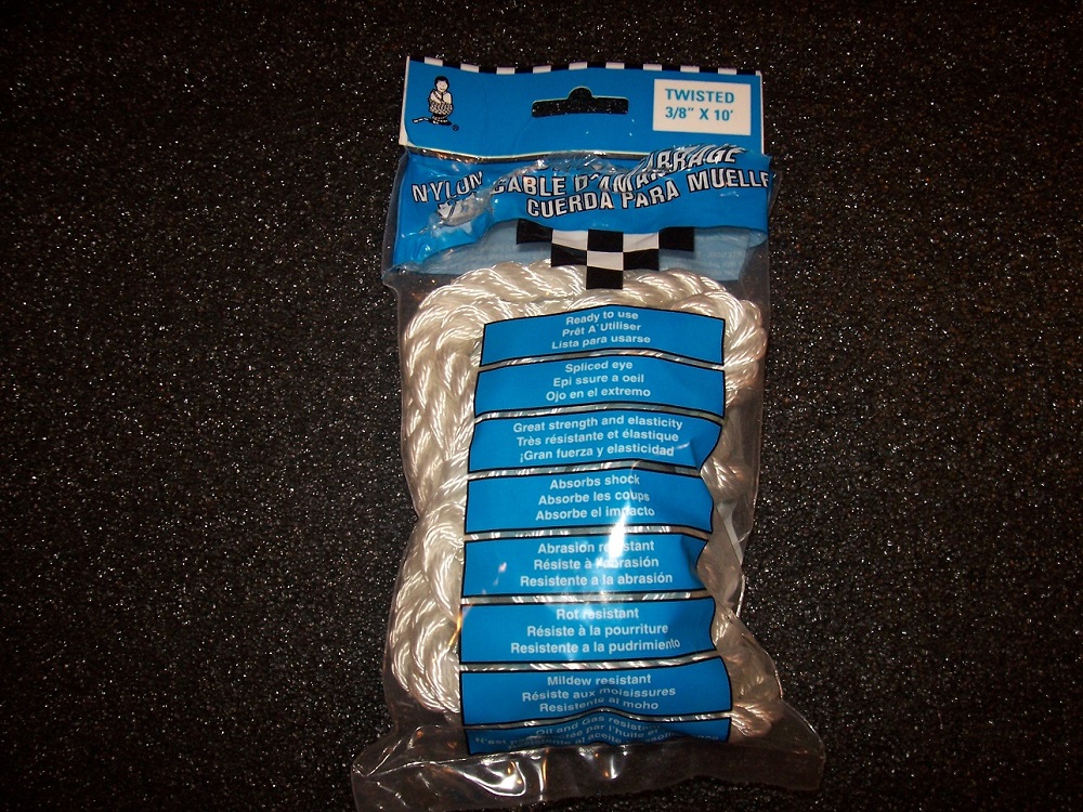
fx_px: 1064
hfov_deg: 54.0
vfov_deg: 41.8
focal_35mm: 34
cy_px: 406
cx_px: 542
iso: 125
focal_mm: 5.6
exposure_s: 1/60
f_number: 2.7
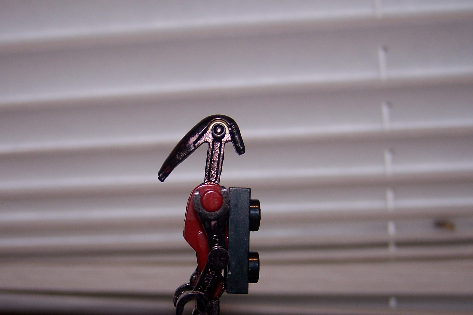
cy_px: 192
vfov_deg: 21.9
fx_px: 815
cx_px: 201
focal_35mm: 62
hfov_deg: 32.3
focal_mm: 7.1
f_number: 2.9
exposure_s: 1/60
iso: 80
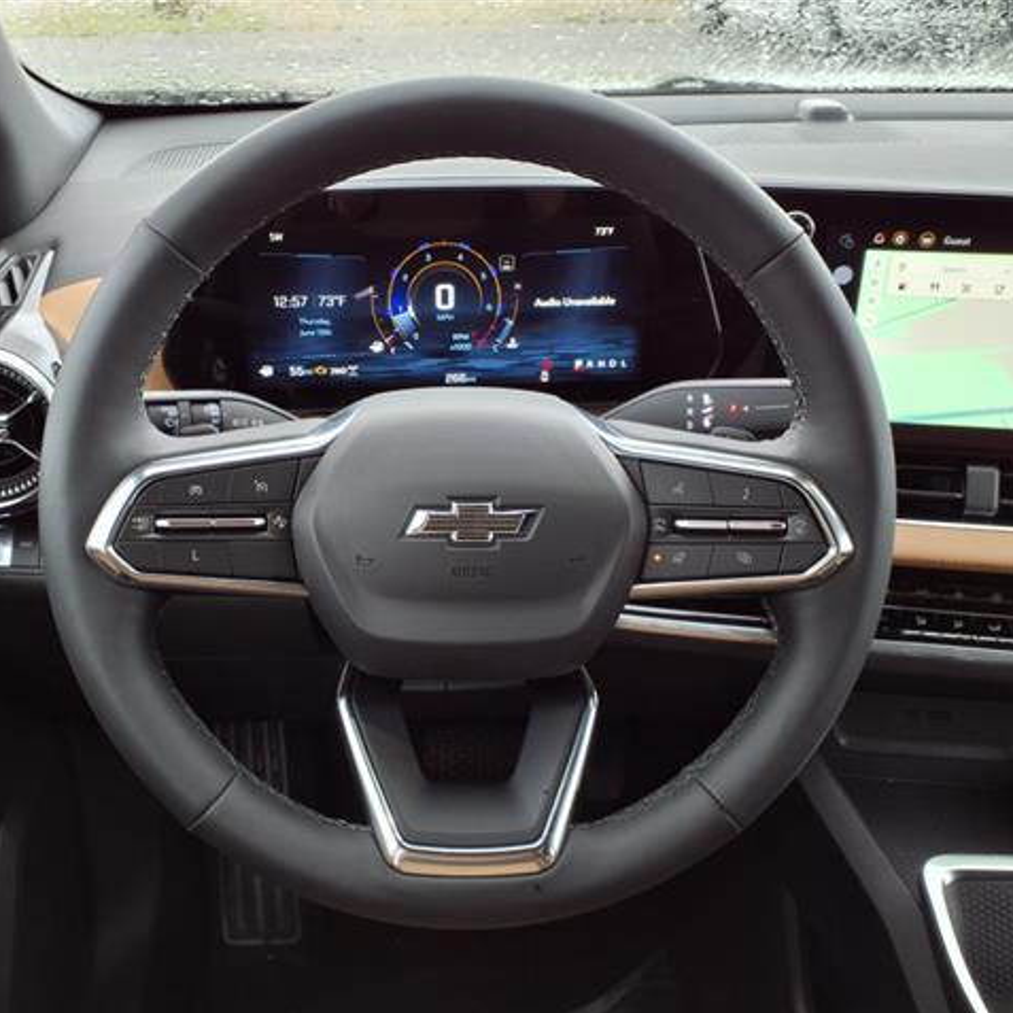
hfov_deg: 50.9
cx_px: 437
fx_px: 1059
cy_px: 508
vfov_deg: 51.1
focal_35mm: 32
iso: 50
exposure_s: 1/60.2
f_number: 1.9
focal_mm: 3.58
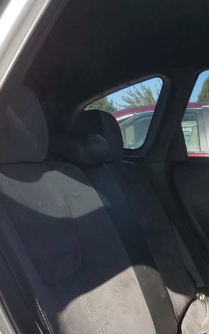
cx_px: 203
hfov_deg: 21.7
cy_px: 254
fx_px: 529
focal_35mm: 58
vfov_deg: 34.3
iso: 50
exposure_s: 1/1250
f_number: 1.5
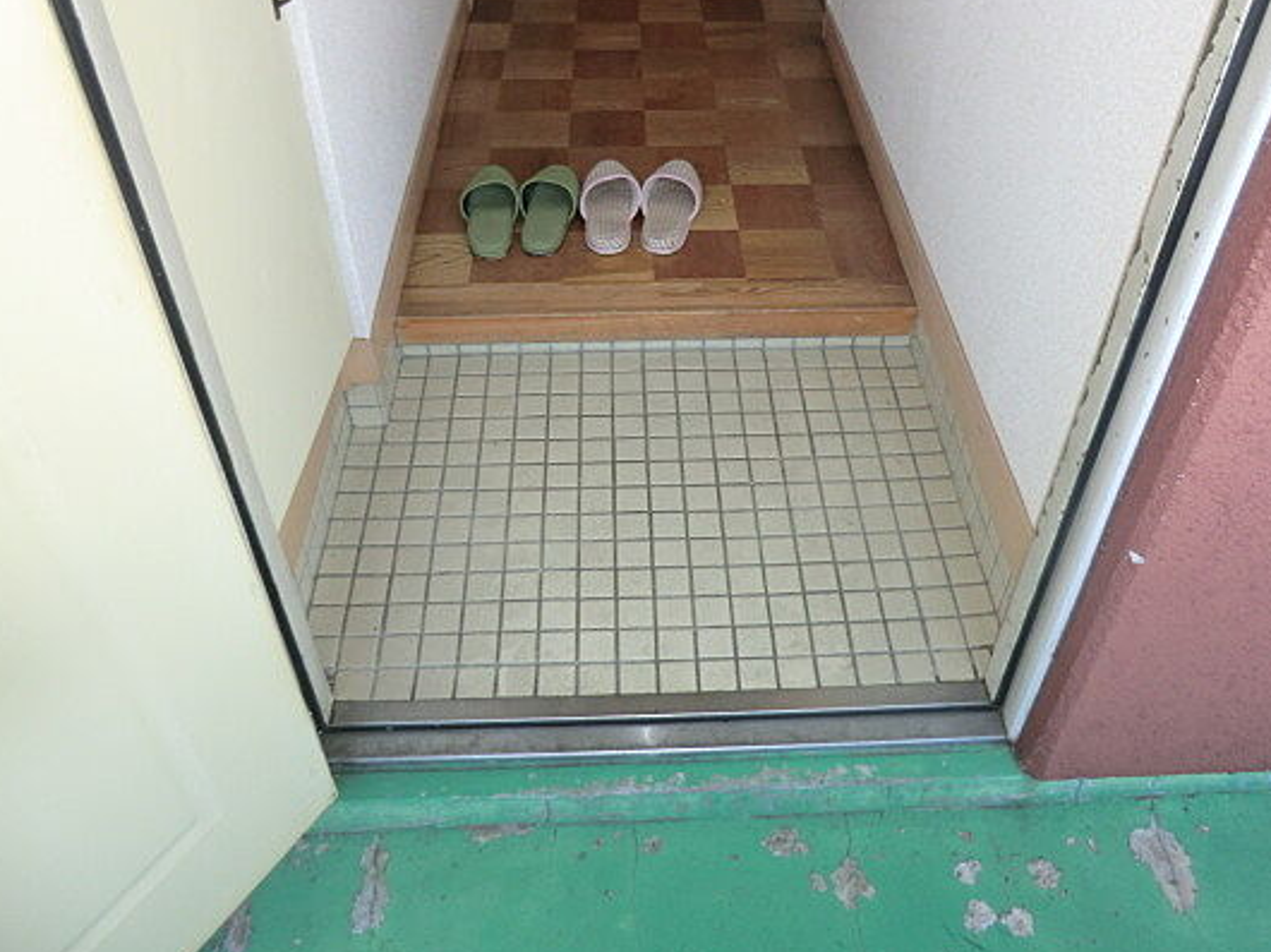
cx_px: 674
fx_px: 1064
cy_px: 410
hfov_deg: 61.6
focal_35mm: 29
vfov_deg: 48.1
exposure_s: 1/60
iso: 125
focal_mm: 4.3
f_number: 3.2
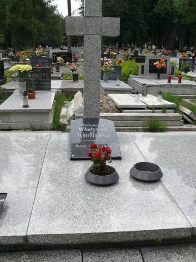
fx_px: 264
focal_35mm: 35
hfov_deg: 40.7
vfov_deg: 52.6
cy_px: 131
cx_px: 98
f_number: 5
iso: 100
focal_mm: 7.4
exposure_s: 1/200
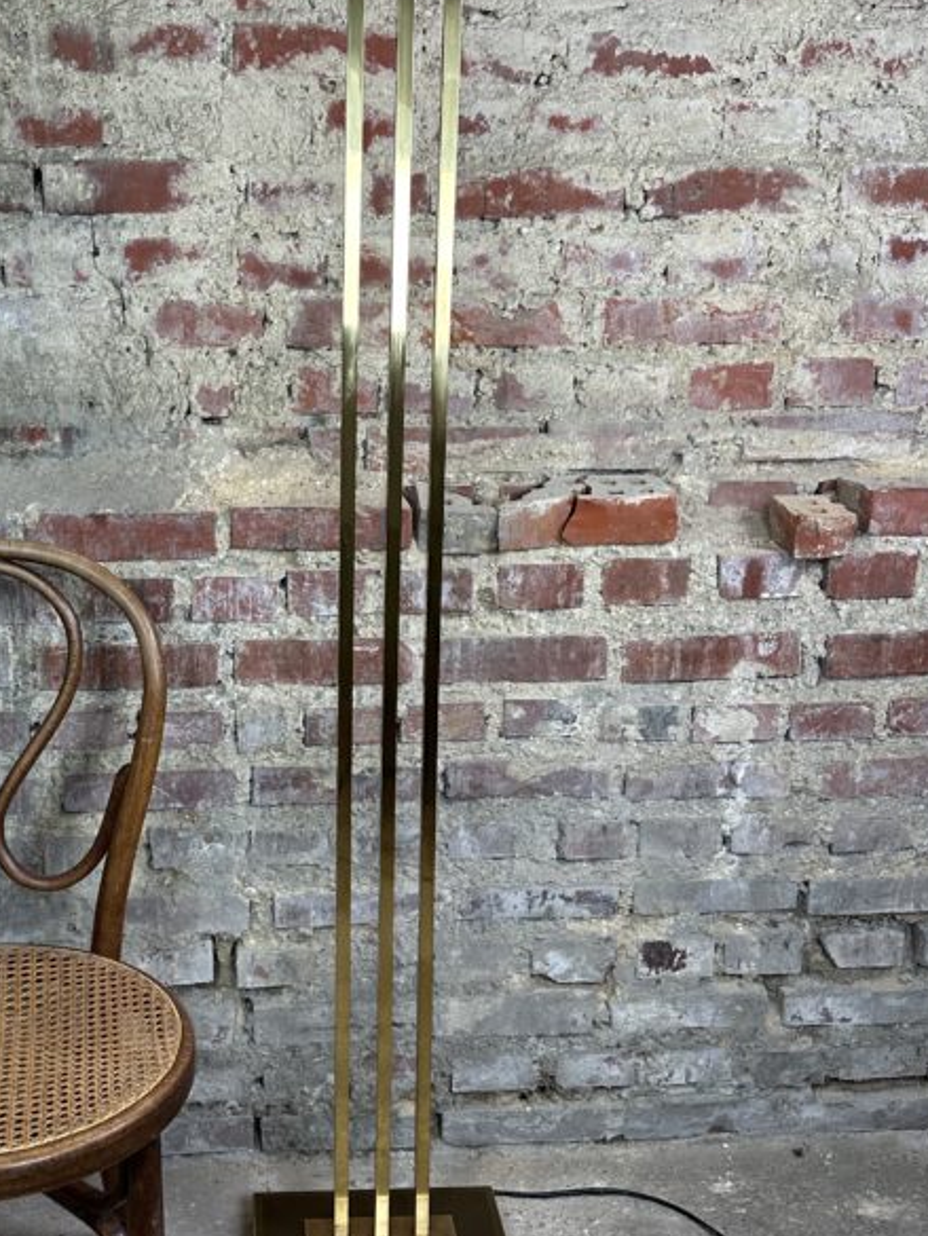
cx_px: 313
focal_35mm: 42
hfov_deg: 34.1
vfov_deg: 44.8
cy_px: 575
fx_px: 1501
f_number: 1.78
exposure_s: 1/100
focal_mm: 6.86
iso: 125
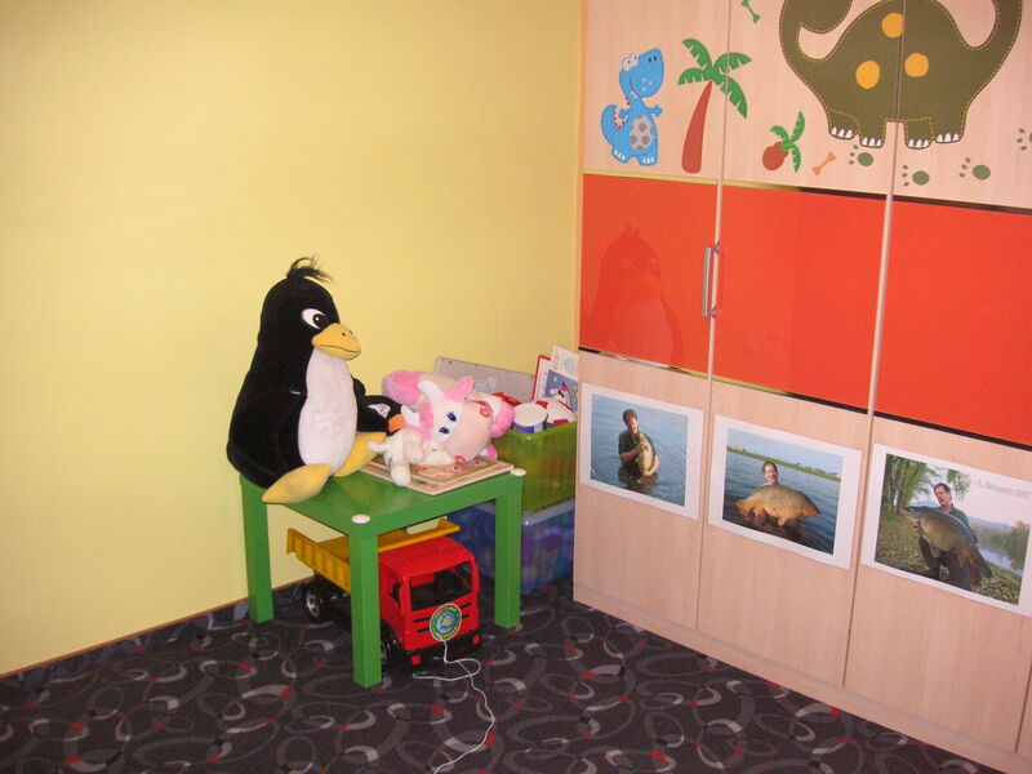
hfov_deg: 50.1
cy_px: 387
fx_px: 1103
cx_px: 516
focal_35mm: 37
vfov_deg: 38.7
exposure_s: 1/45
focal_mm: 6.1
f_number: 2.8
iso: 160
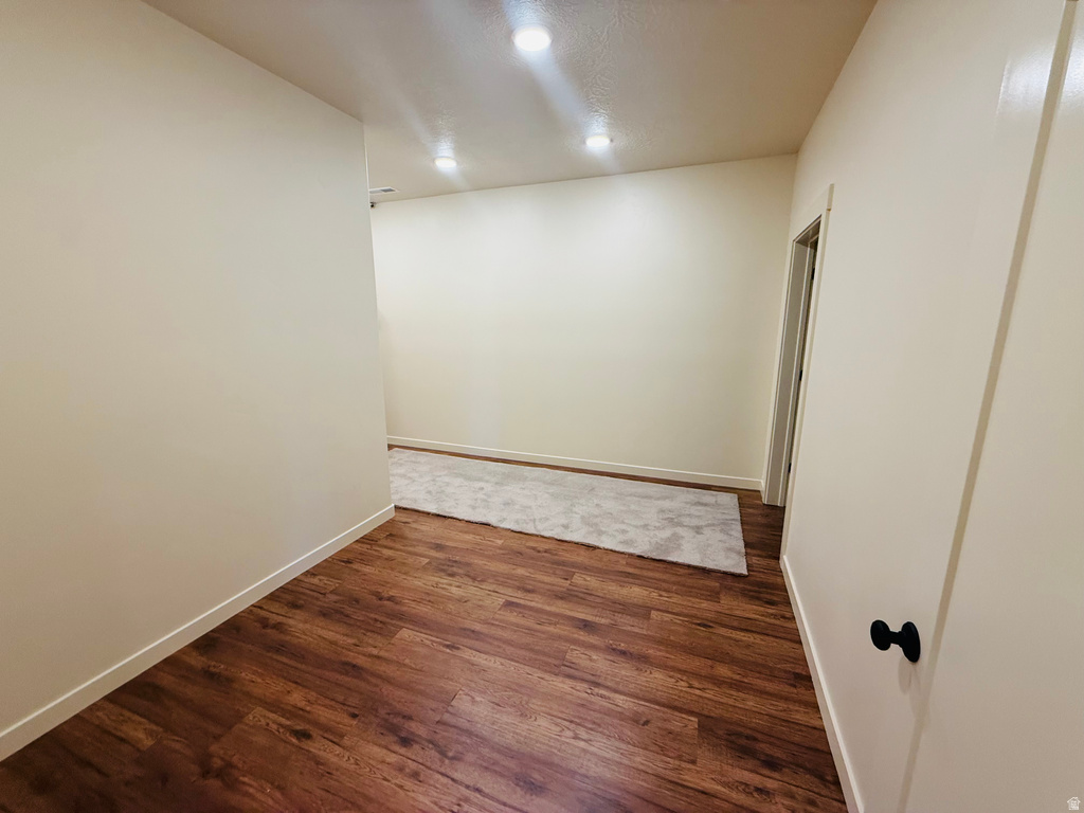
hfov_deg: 102.1
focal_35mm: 14
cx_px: 542
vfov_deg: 85.7
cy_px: 406
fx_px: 438
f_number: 2.2
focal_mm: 2.22
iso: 250
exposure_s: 1/120
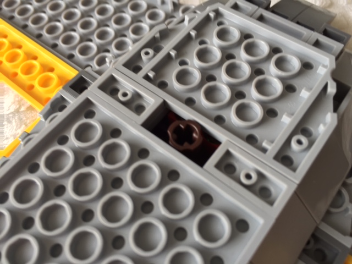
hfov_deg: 61.7
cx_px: 176
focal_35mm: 29
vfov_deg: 48.2
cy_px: 132
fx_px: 295
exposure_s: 1/40
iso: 32
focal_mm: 4.15
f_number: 2.2
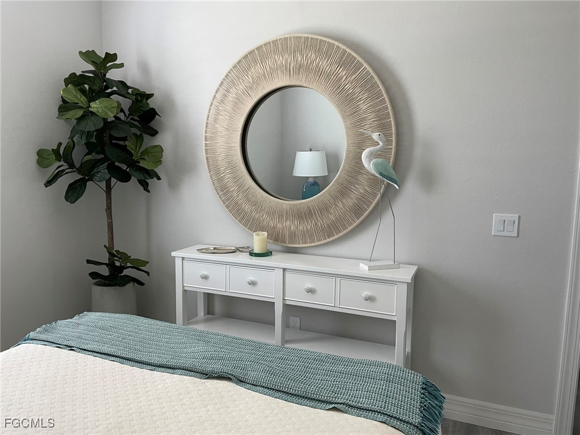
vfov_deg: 53.1
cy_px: 218
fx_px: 436
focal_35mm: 26
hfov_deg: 67.3
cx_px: 290
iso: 160
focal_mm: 4.2
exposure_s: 1/60
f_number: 1.6
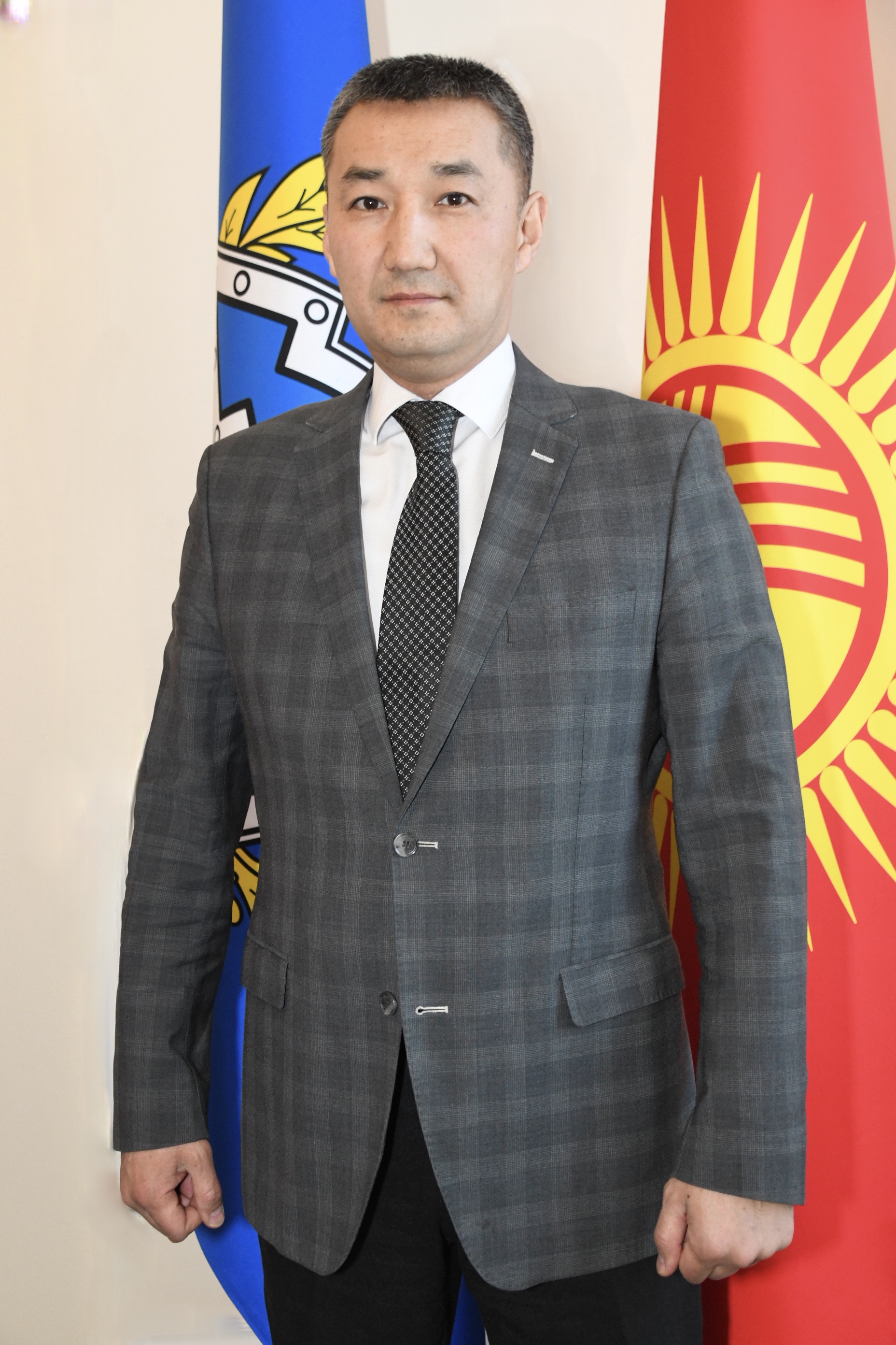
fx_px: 1568
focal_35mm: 42
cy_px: 672
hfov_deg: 31.9
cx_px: 448
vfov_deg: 46.4
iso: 1600
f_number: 4
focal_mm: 28
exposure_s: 1/80
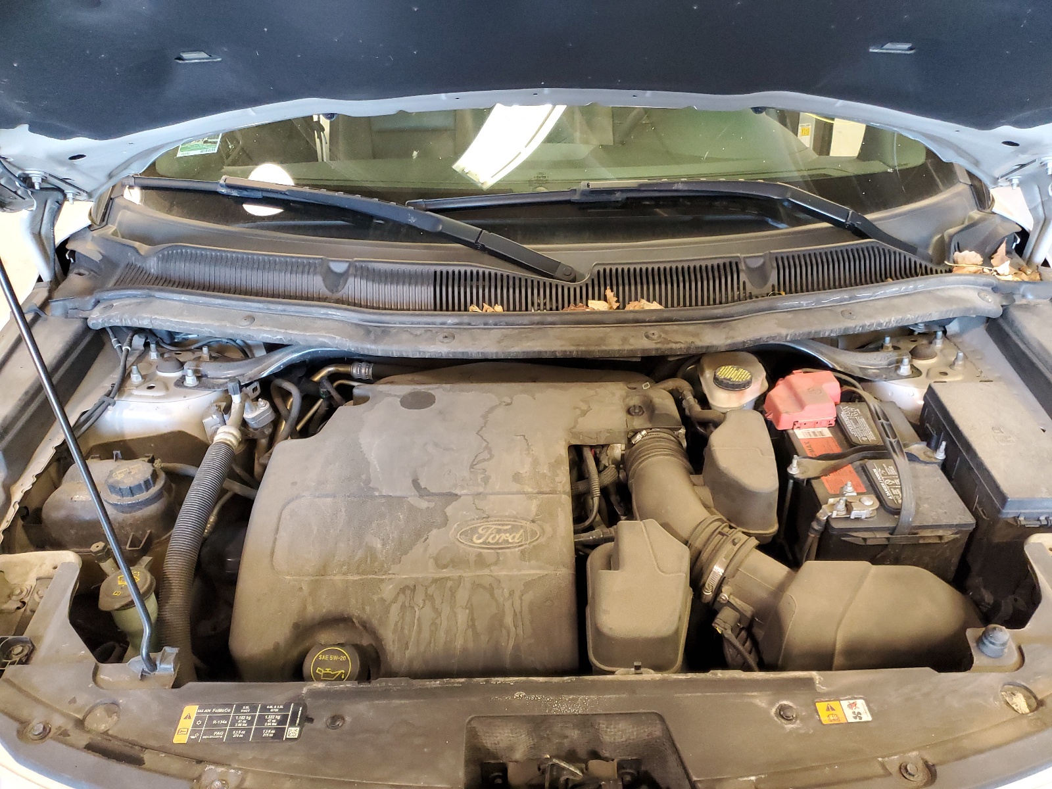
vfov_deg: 53.1
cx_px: 526
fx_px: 790
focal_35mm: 26
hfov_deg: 67.3
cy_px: 394
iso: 363
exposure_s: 1/60.2
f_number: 1.5
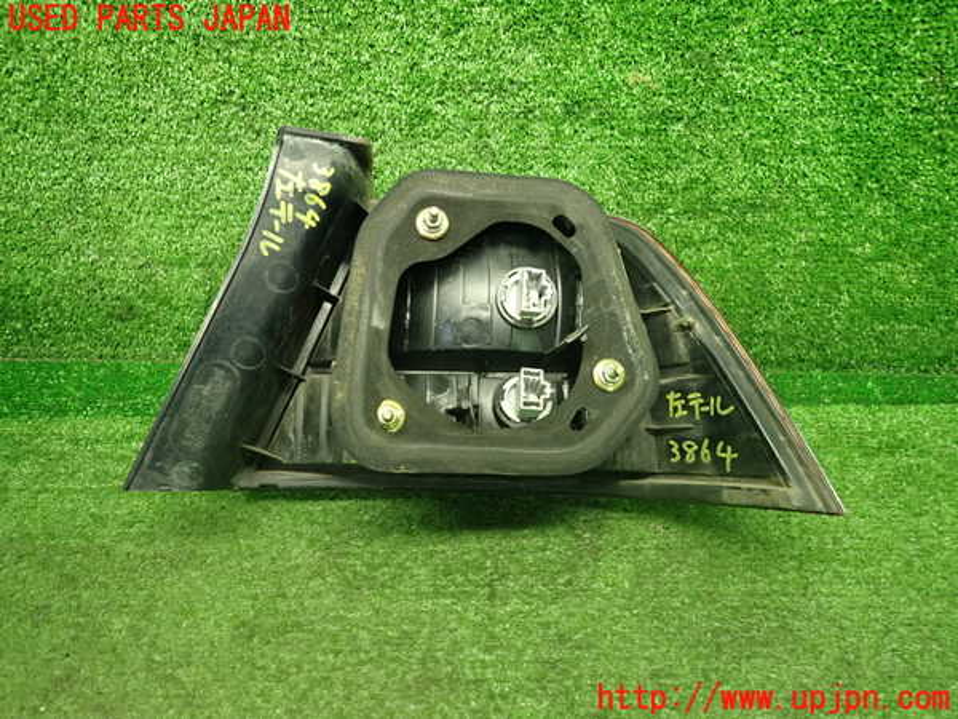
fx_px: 692
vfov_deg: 54.9
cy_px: 360
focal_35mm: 25
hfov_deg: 69.4
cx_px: 479
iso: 320
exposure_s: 1/30
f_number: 2
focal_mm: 4.5
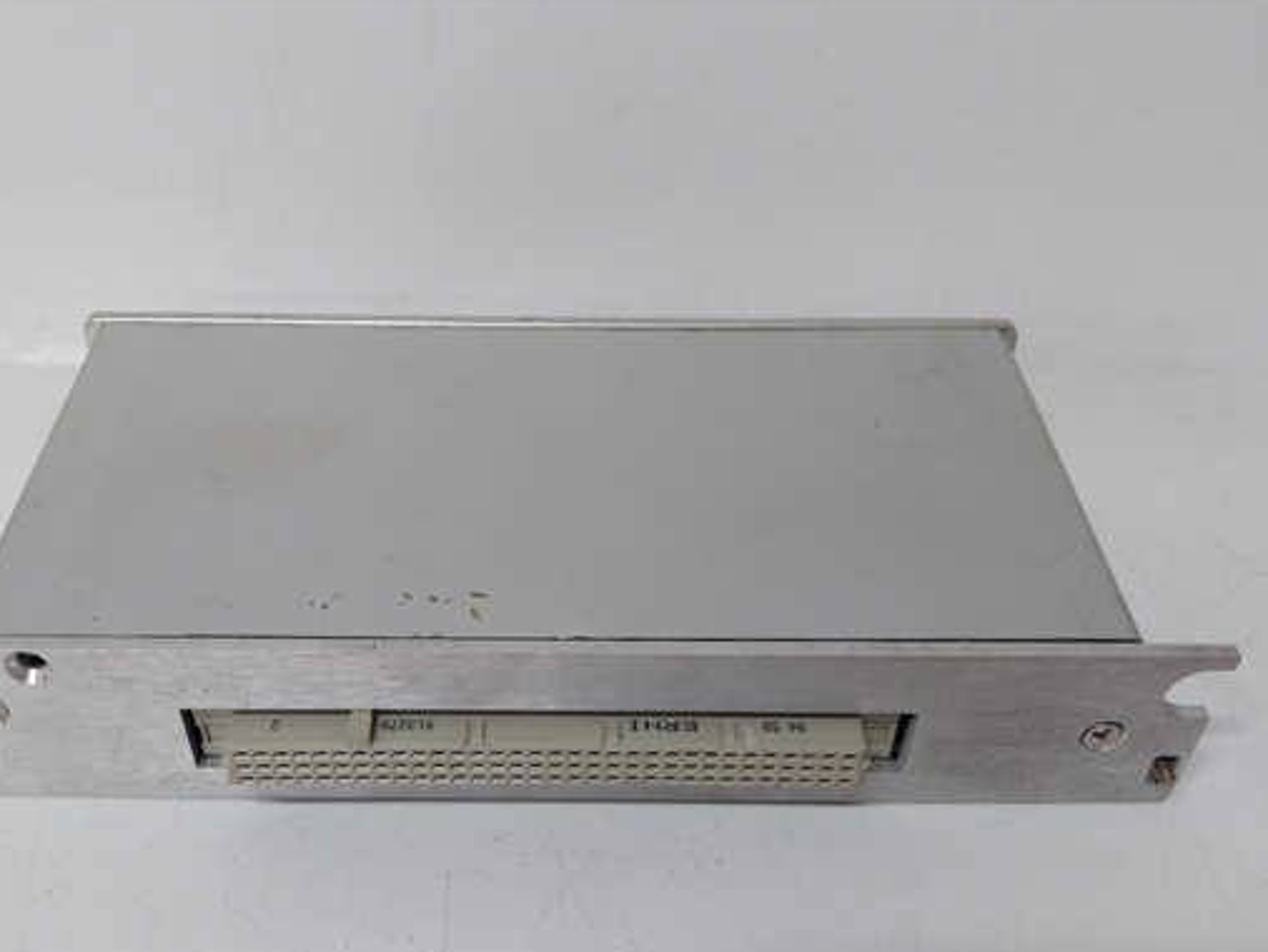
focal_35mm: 32
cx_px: 564
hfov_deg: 56.7
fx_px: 1173
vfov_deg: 44.1
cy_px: 551
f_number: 2
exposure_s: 1/33
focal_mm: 3.79
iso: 167
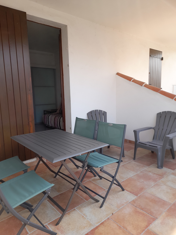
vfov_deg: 69.4
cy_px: 118
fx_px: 169
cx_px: 88
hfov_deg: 54.9
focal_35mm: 25
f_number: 2
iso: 20
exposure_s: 1/128
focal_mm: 4.6
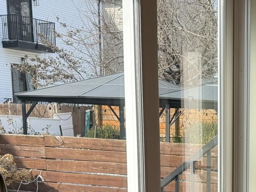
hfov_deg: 24.6
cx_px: 278
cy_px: 224
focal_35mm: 74
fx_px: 547
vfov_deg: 18.9
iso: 80
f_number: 1.78
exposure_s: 1/1060
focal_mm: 6.76
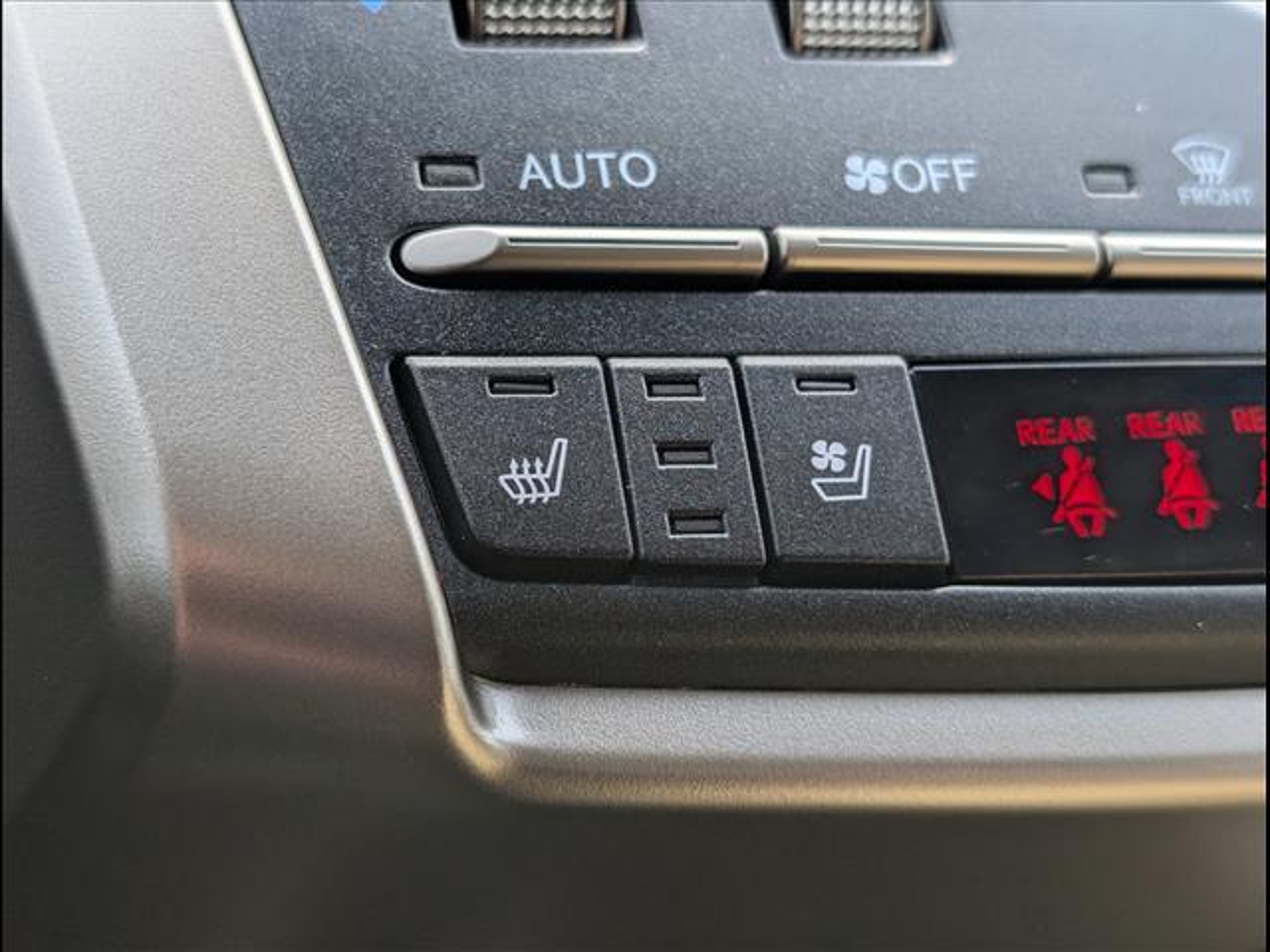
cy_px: 476
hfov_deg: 38.9
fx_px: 1798
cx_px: 635
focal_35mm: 49
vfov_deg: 29.7
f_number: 1.68
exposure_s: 1/270
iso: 26
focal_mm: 6.9
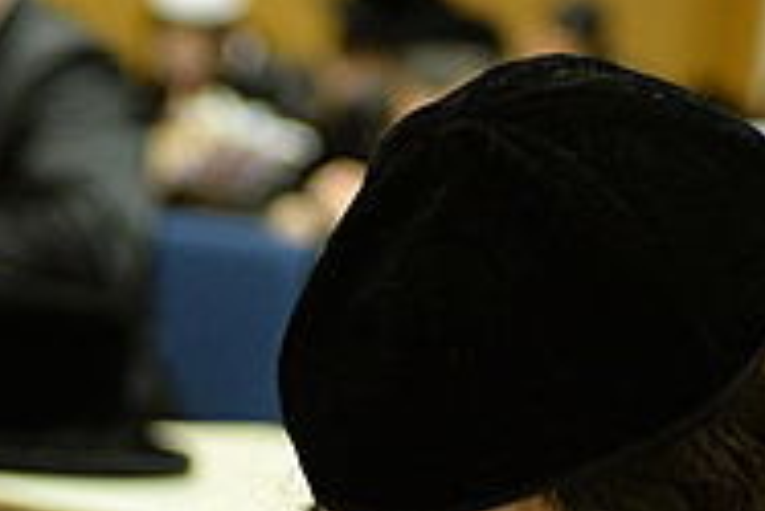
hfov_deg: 8.5
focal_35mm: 240
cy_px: 654
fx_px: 5104
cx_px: 53
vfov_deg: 5.7
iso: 2500
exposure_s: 1/125
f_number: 2.8
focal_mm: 56
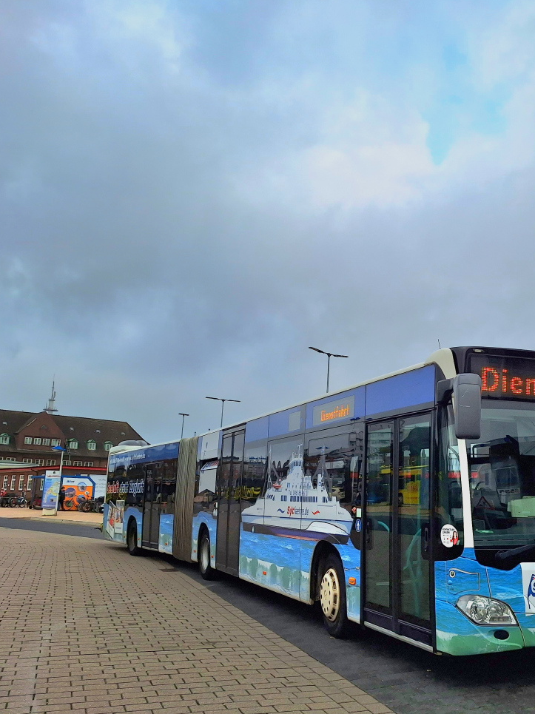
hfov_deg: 43.4
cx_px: 423
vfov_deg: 58.4
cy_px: 358
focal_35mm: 31
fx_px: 639
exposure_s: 1/2000
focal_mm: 5.54
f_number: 1.8
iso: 40
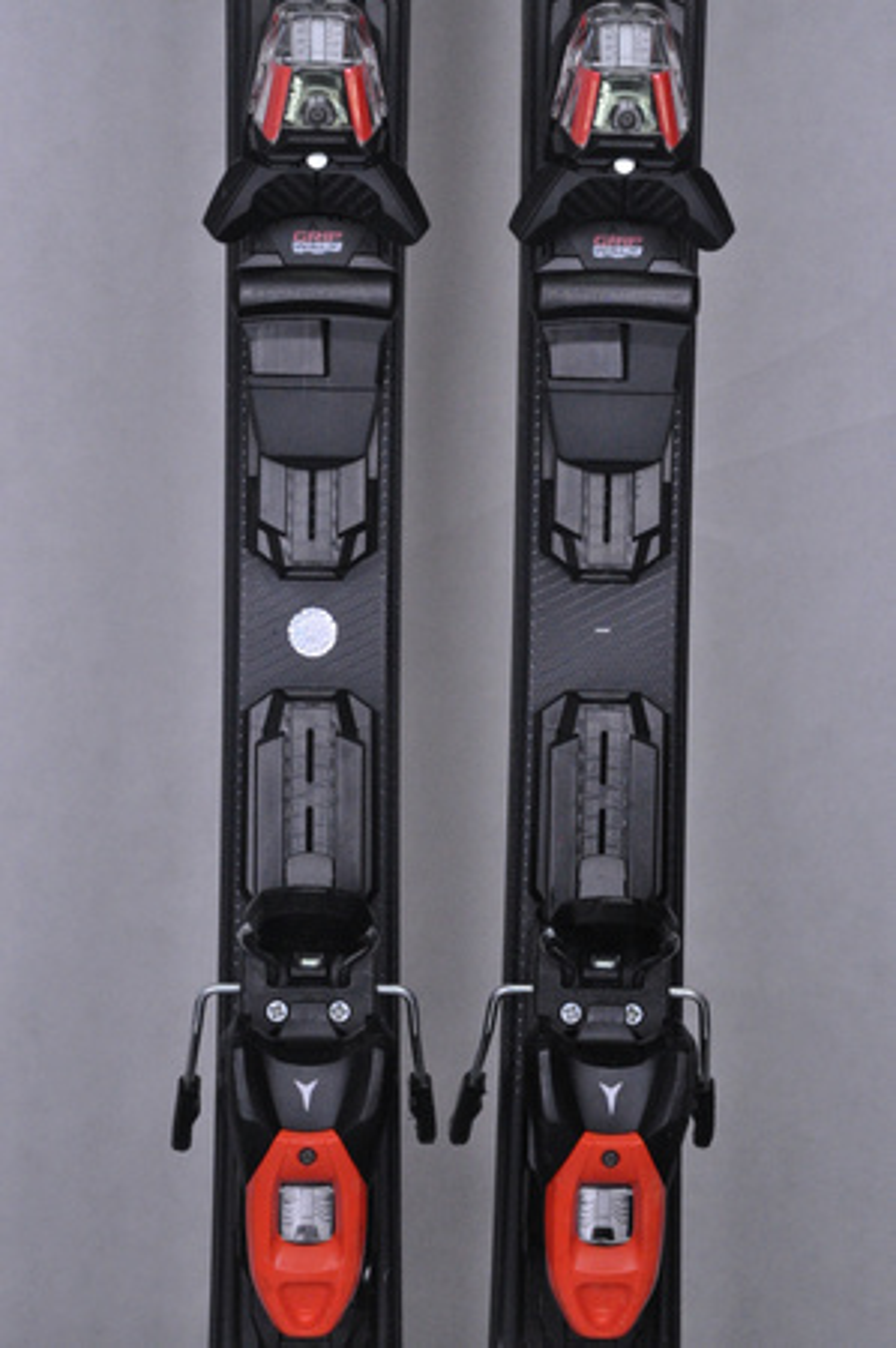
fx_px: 3929
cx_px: 448
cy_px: 674
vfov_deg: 19.5
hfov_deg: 13.0
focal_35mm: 105
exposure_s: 1/125
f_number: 9.5
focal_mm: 70
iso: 3200
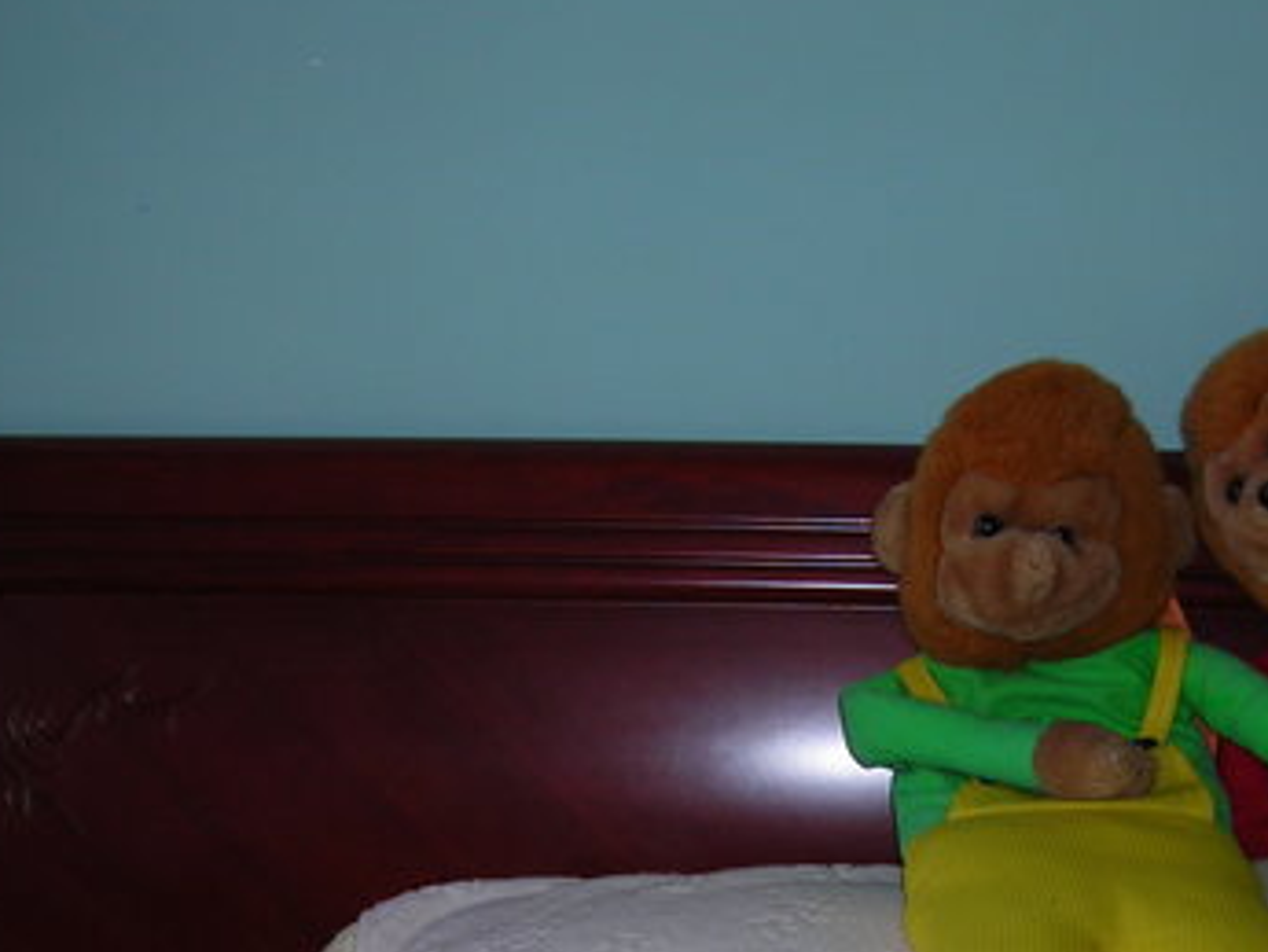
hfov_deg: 25.1
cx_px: 937
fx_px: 2822
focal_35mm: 77
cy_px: 888
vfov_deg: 18.8
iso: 50
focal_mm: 6.3
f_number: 3.2
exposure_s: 1/60.1
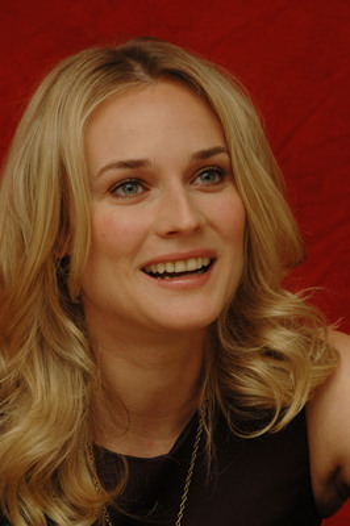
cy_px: 263
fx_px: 3177
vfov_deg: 9.5
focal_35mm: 218
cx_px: 175
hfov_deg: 6.3
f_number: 11
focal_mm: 145
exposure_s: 1/400
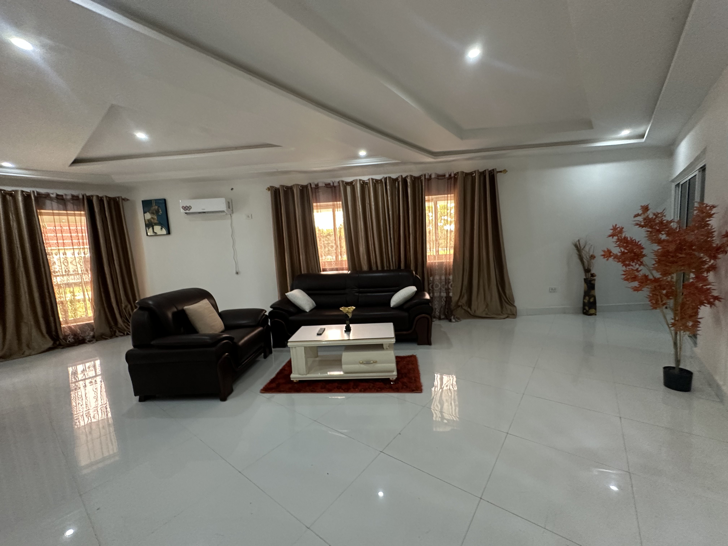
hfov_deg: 102.1
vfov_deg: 85.7
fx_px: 294
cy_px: 273
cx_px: 364
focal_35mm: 14
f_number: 2.2
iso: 320
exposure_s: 1/67
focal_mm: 2.22
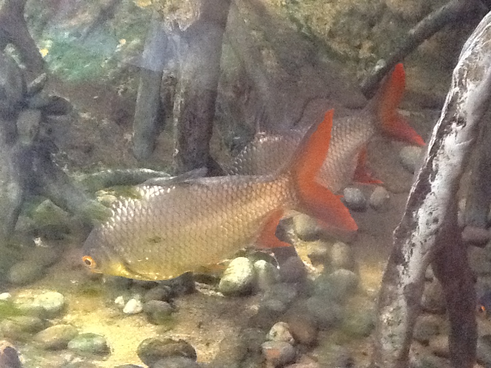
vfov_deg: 44.2
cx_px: 246
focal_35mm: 32
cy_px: 184
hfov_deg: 56.8
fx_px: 454
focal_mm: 2.03
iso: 640
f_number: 2.4
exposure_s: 1/15
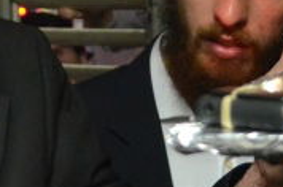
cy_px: -25
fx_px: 1153
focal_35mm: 147
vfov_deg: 9.2
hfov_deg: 13.5
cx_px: -76
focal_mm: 17
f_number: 3.2
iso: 2500
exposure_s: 1/125
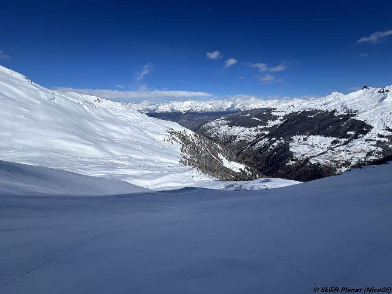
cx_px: 196
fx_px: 147
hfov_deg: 106.2
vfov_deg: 89.9
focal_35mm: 13
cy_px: 147
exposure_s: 1/6944
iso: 32
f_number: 1.8
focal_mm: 1.57
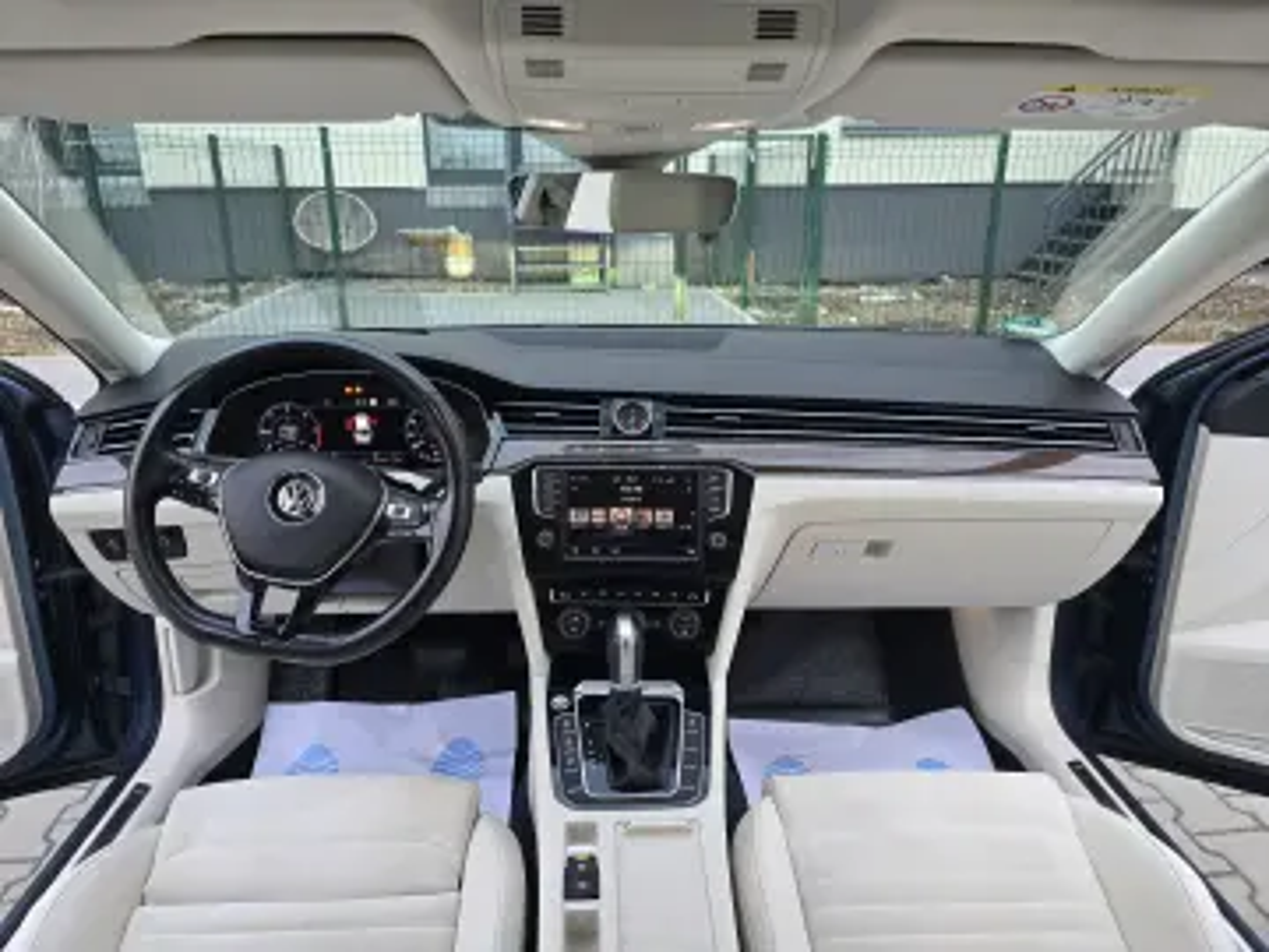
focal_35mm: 23
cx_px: 634
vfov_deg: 58.9
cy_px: 476
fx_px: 843
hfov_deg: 73.9
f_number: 1.7
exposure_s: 1/50
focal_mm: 6.3
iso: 160
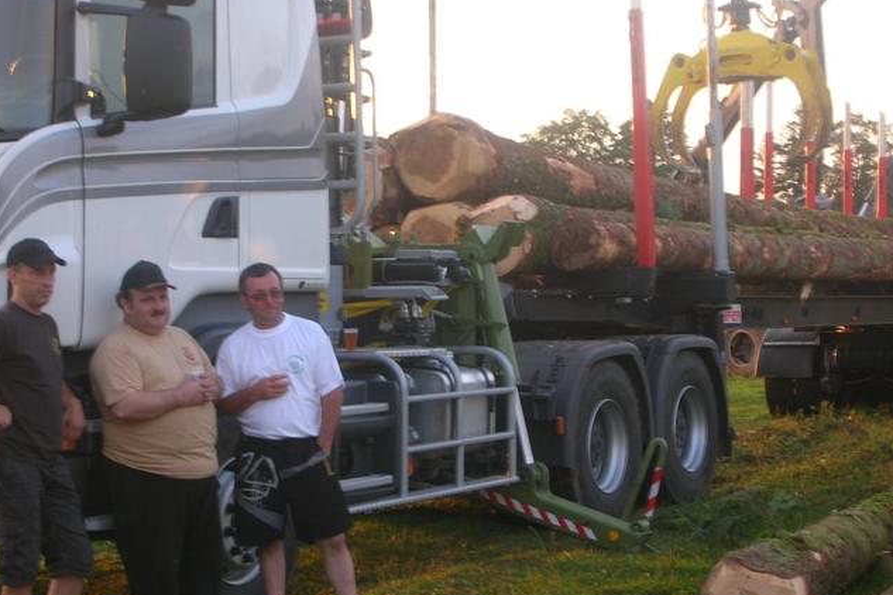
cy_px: 323
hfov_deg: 24.8
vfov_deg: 16.7
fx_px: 2034
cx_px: 444
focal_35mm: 82
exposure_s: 1/30
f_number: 4.1
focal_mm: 13
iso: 50
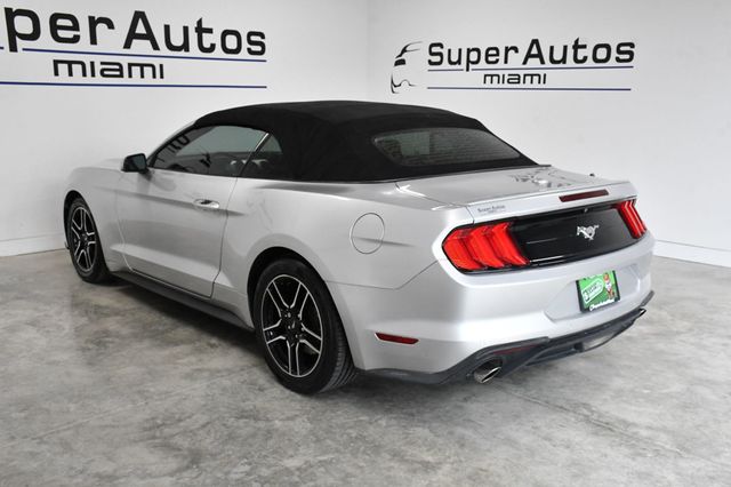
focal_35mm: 34
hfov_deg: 55.8
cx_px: 366
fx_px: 690
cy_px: 244
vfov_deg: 38.8
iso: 2500
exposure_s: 1/320
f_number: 9
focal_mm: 23
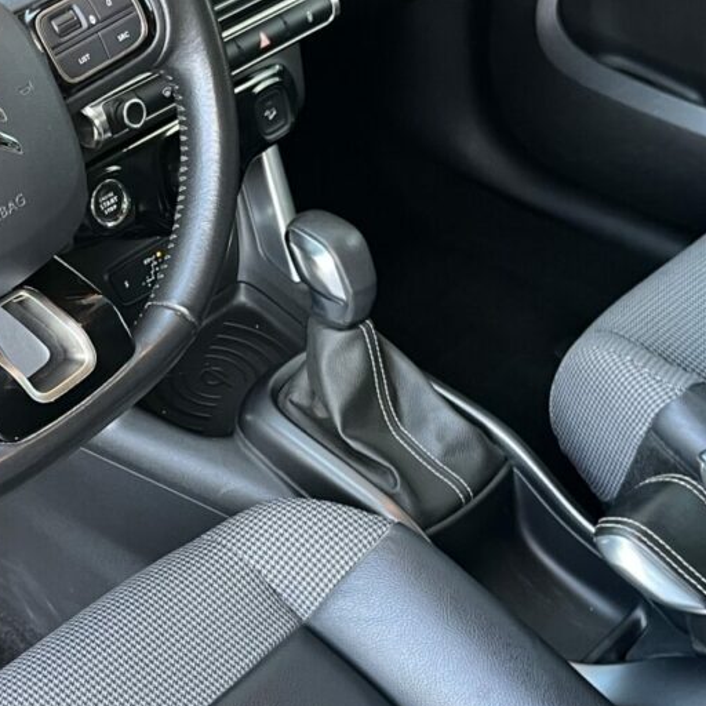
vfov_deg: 25.0
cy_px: 394
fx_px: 1592
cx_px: 179
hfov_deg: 24.7
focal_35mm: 69
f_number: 1.6
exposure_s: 1/60
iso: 200
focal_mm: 5.1
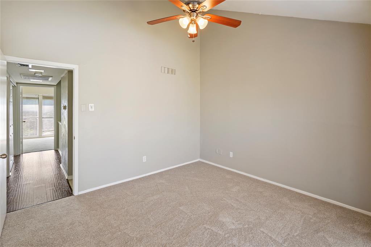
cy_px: 124
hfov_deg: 96.8
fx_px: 165
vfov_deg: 73.7
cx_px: 186
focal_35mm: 16
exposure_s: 1/5
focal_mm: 16
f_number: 6.3
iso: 160
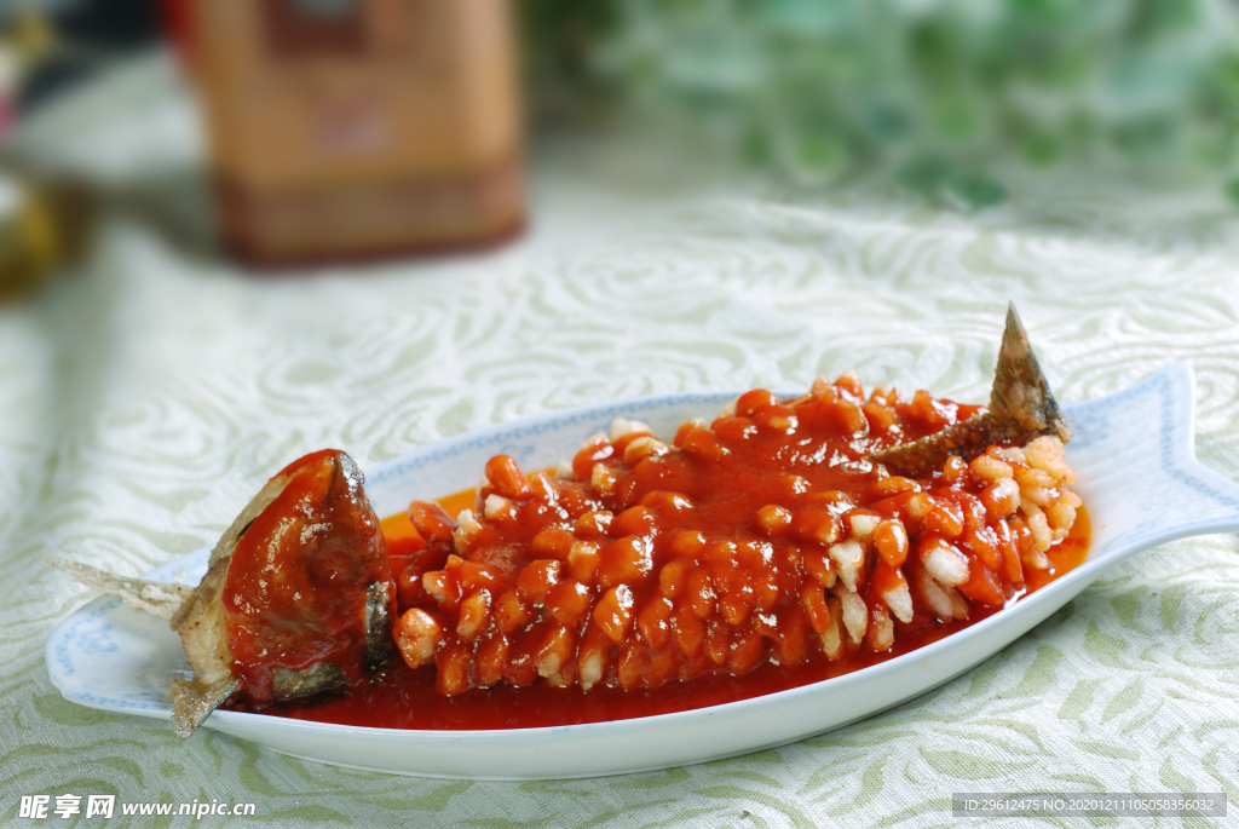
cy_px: 414
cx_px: 620
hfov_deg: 22.6
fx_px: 3101
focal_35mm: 90
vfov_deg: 15.2
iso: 100
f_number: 7.1
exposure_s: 1/125
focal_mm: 60
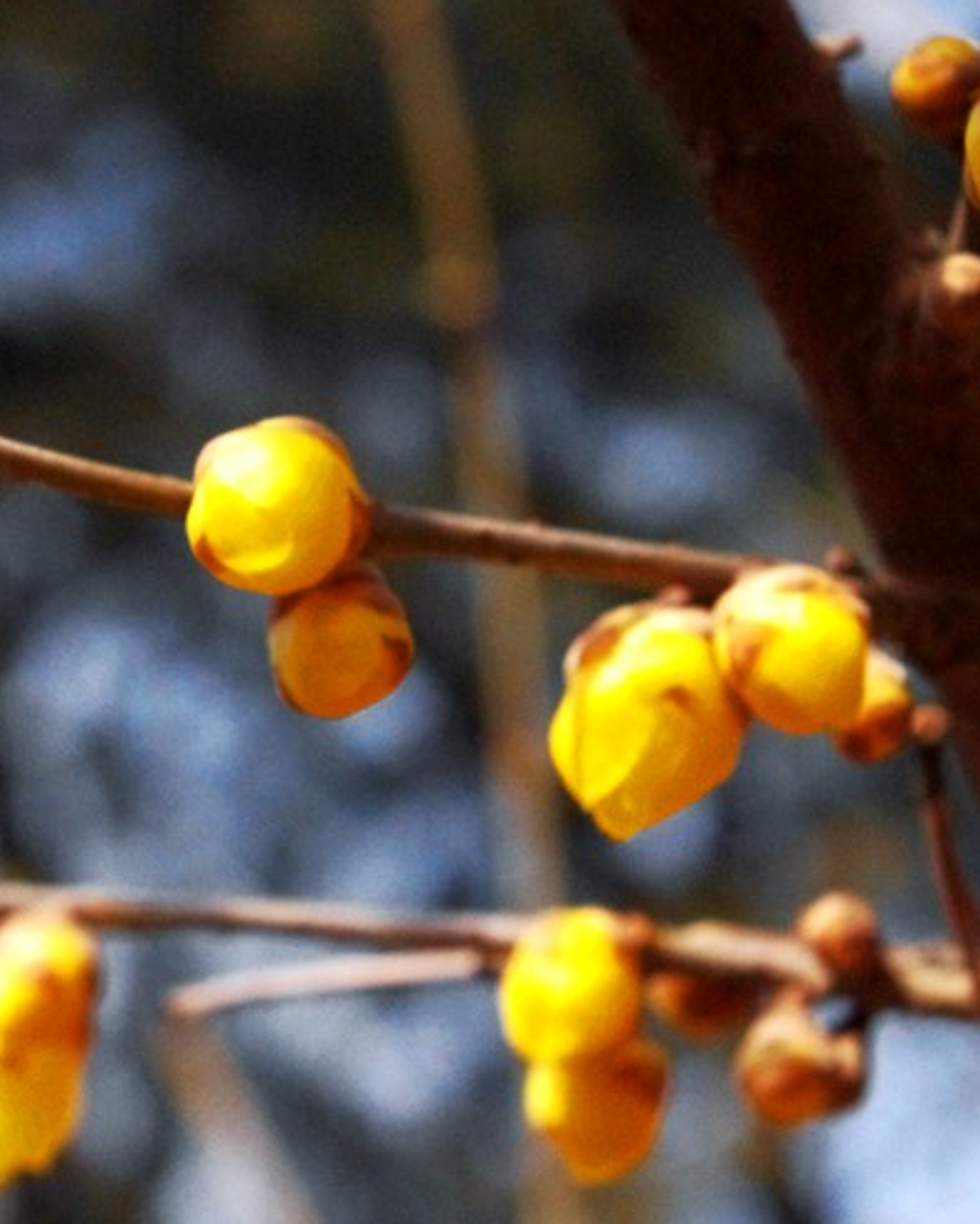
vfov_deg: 18.6
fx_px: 3733
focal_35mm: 103
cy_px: 529
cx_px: -35
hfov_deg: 14.7
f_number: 9
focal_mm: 42.5
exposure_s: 1/3200
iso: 3200
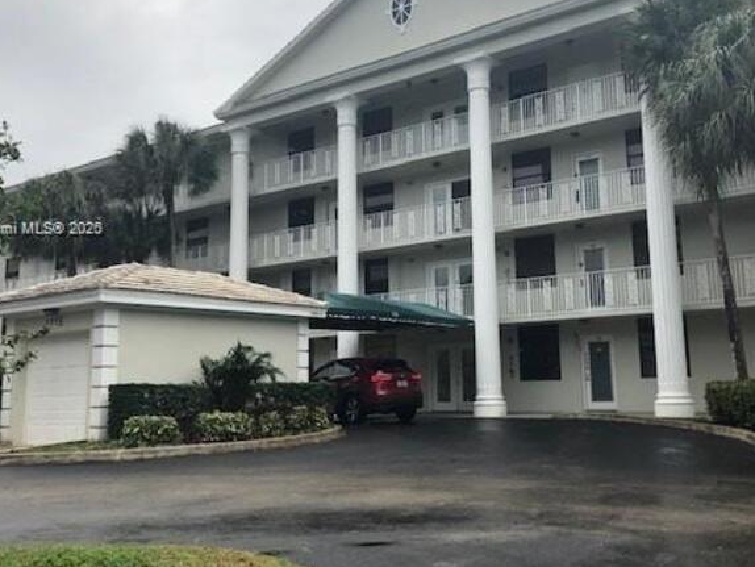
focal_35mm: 39
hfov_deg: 47.8
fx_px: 851
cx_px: 401
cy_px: 230
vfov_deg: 36.7
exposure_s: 1/312
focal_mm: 4
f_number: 1.8
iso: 20
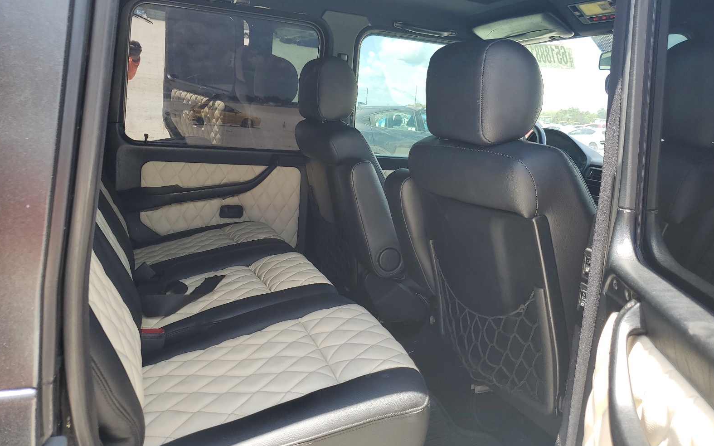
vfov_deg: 44.5
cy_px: 199
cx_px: 357
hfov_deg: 66.5
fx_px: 545
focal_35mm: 28
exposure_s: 1/400
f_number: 1.5
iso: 50
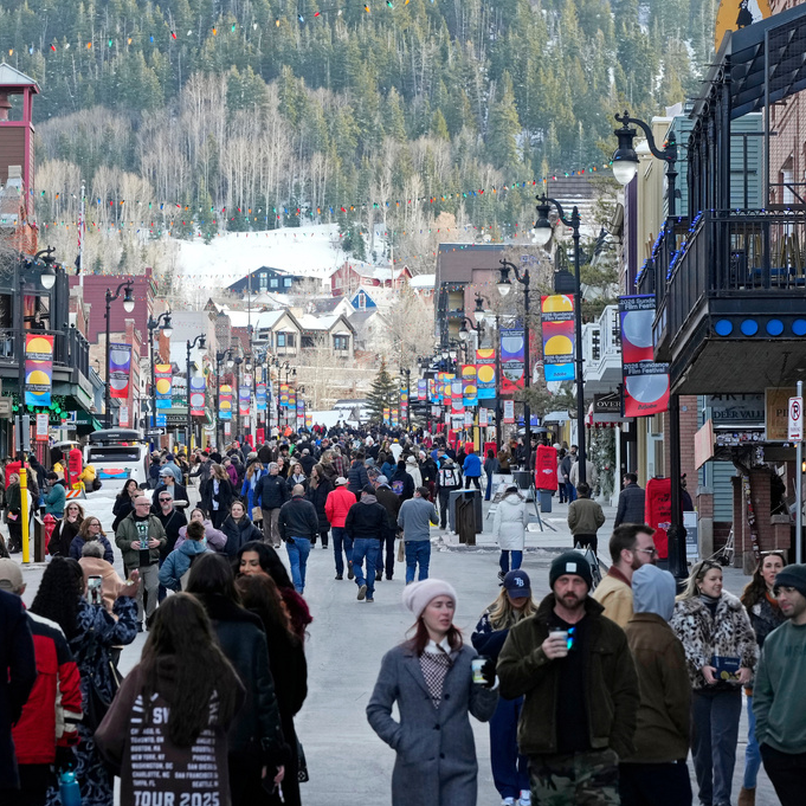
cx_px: 320
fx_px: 5558
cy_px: 403
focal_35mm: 211
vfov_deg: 8.3
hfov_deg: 8.3
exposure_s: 1/320
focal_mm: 110
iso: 1000
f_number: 8
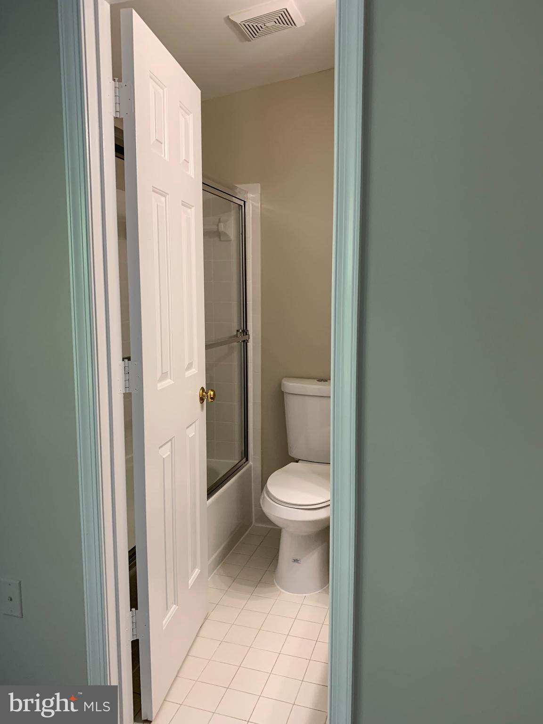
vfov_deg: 67.3
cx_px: 272
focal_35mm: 26
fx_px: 544
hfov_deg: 53.1
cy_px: 362
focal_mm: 4.25
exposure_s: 1/65
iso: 100
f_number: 1.8
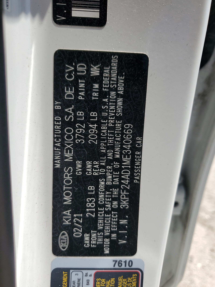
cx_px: 108
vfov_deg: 67.3
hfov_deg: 53.1
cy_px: 144
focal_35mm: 26
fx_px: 215
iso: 50
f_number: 1.5
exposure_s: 1/3333
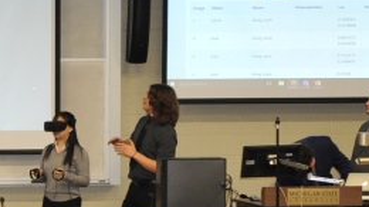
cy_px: 172
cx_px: -155
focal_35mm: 129
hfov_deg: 15.6
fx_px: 1262
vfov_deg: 9.4
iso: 1000
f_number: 5
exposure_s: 1/60
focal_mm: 32
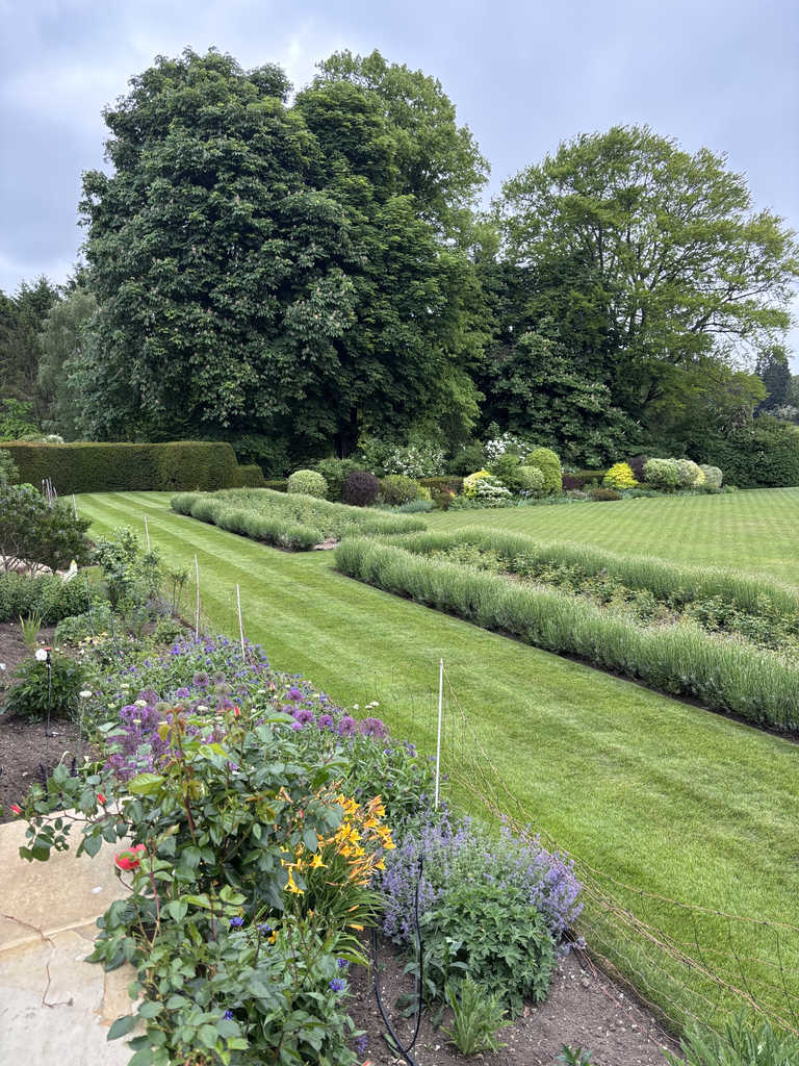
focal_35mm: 26
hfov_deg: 53.1
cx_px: 400
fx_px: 800
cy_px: 533
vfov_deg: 67.3
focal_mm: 5.96
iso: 50
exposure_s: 1/355
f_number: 1.6
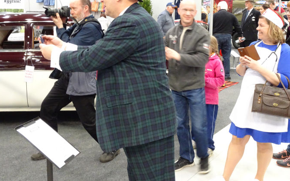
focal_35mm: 43
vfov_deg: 29.7
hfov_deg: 46.2
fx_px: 340
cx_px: 147
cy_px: 63
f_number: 4
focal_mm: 5.79
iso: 800
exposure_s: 1/20
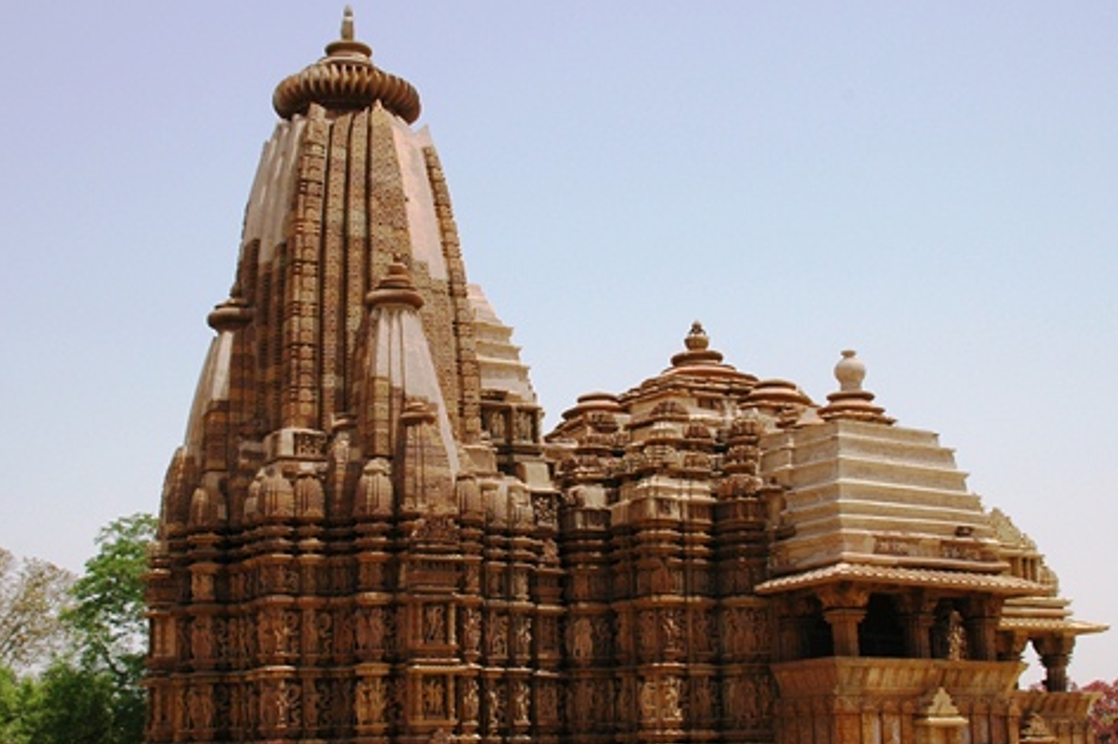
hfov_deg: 35.1
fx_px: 1769
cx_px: 528
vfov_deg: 23.7
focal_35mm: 57
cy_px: 443
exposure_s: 1/400
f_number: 11
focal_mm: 28
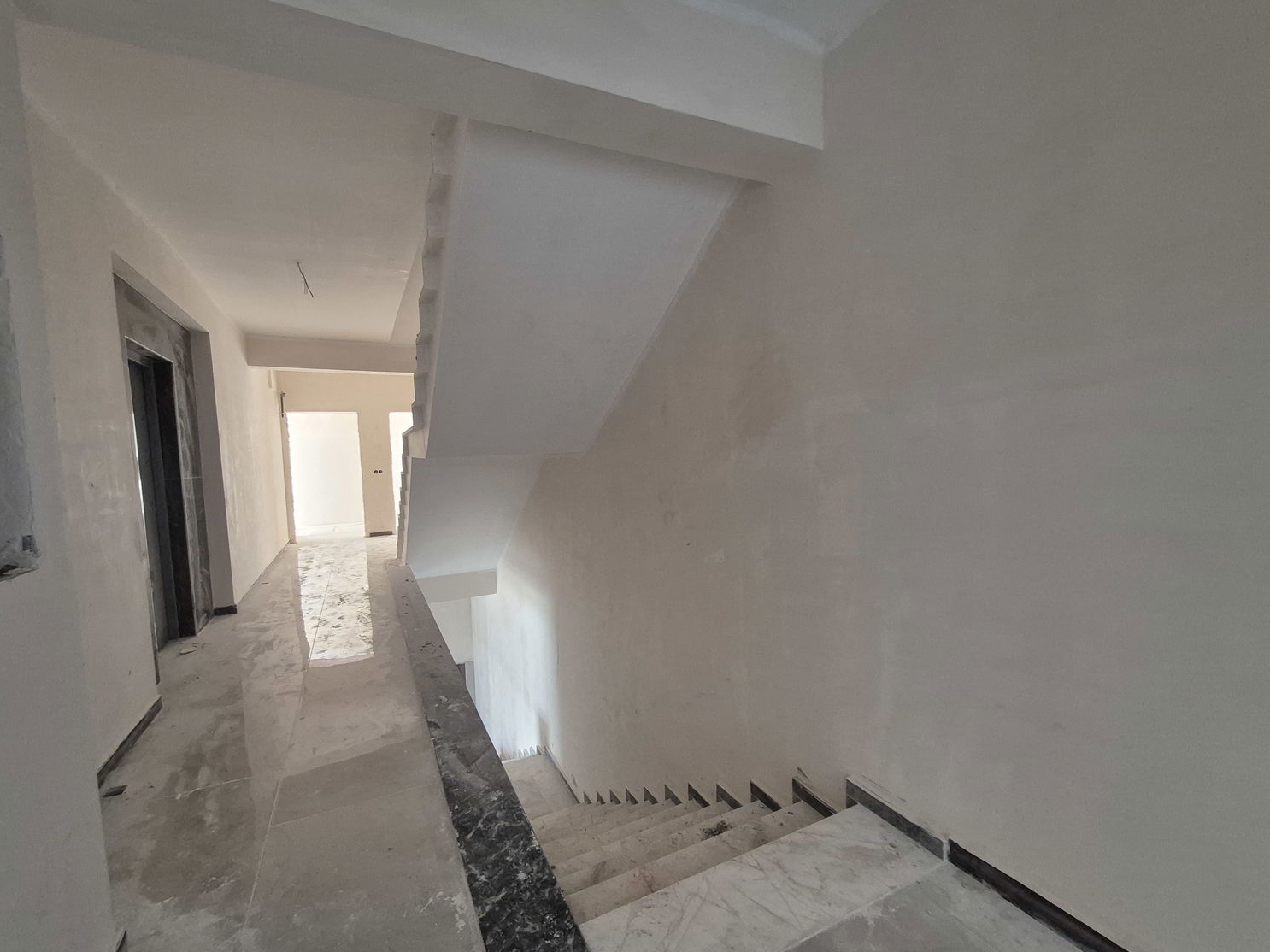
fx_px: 514
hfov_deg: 102.1
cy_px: 498
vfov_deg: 85.6
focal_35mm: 14
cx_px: 621
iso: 640
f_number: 2.2
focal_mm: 1.74
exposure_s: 1/50
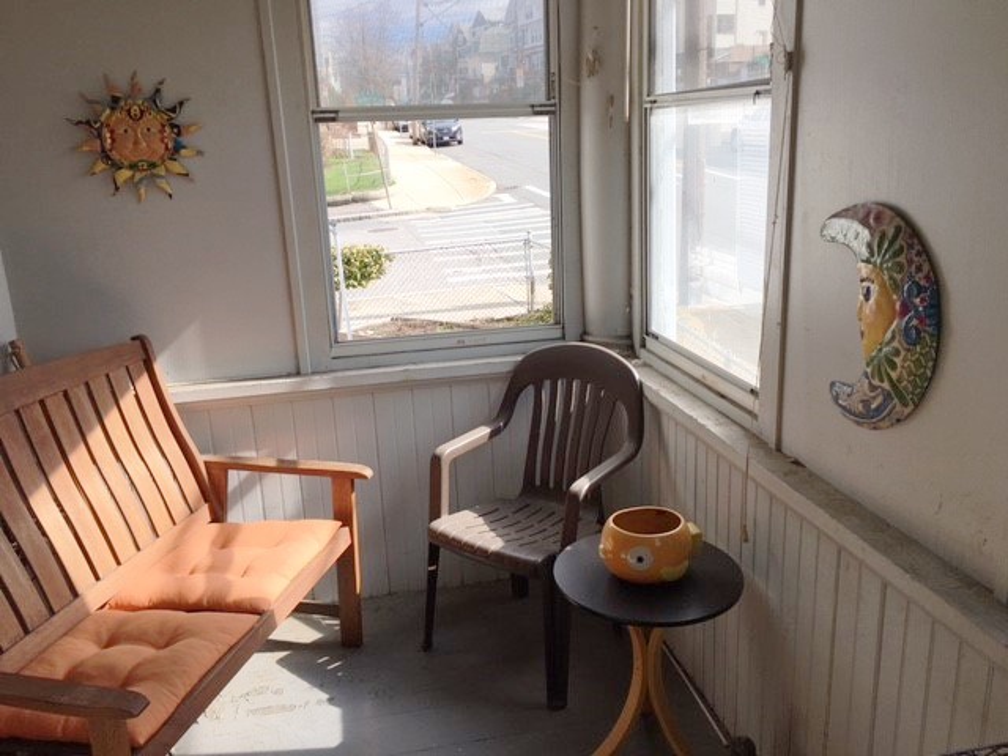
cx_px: 504
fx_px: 844
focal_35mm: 29
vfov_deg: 48.2
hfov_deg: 61.7
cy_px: 378
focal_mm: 4.15
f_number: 2.2
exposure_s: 1/777
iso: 25
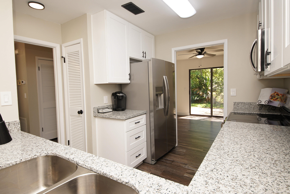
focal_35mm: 18
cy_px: 97
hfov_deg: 90.0
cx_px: 145
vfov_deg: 67.4
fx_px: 145
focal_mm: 12
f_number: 4.5
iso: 160
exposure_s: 1/60
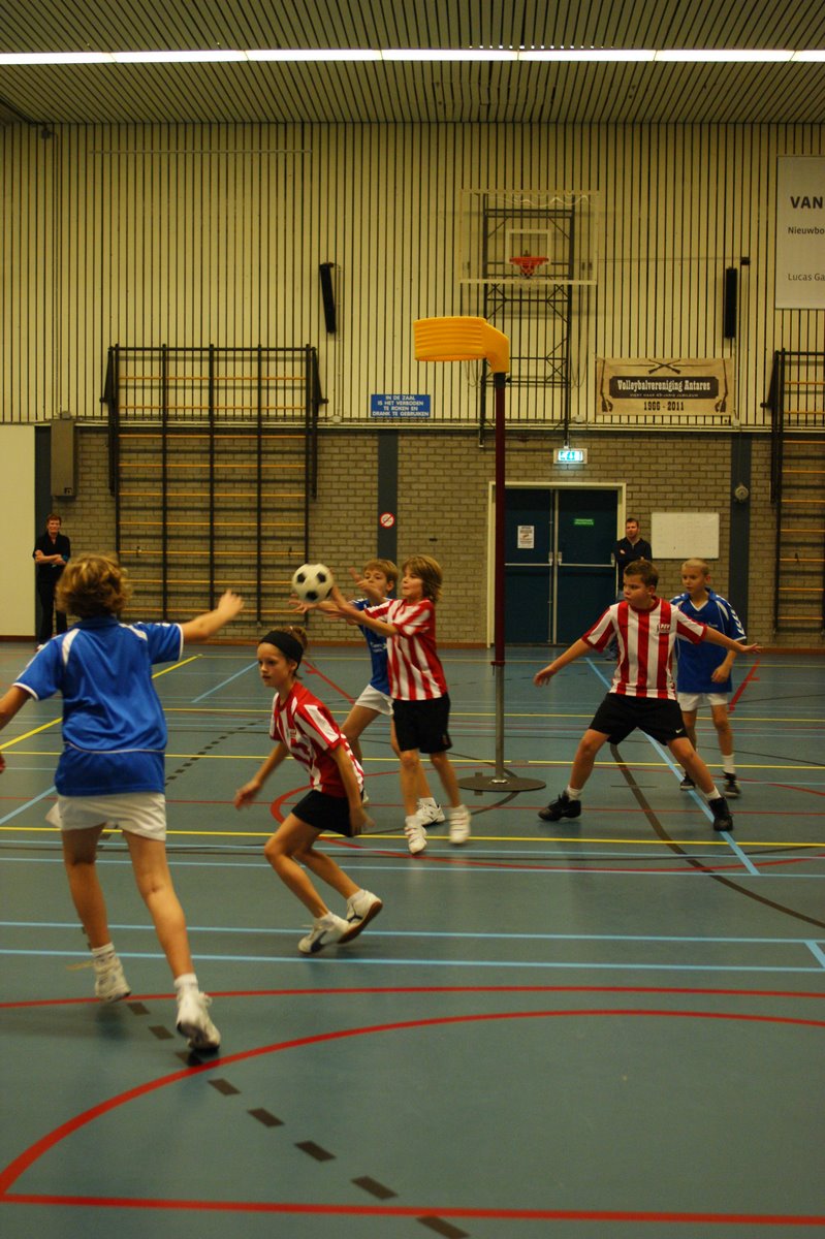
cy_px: 620
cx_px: 412
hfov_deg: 25.7
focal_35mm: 52
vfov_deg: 37.9
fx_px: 1806
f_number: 2.8
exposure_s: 1/100
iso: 800
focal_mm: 35
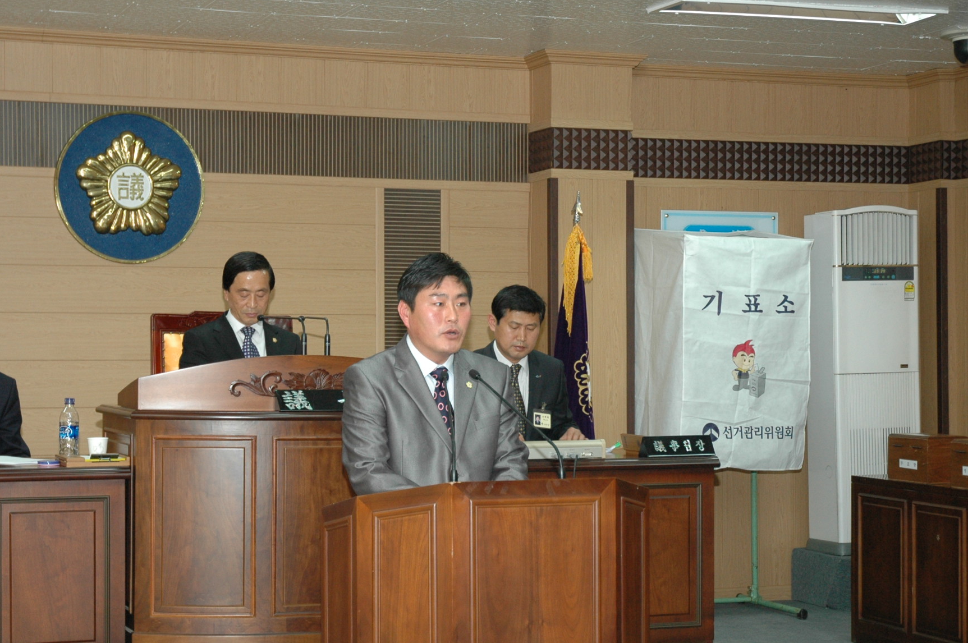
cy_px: 376
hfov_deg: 27.3
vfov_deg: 18.4
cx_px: 411
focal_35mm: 74
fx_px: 1987
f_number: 4.2
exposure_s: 1/60
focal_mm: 38
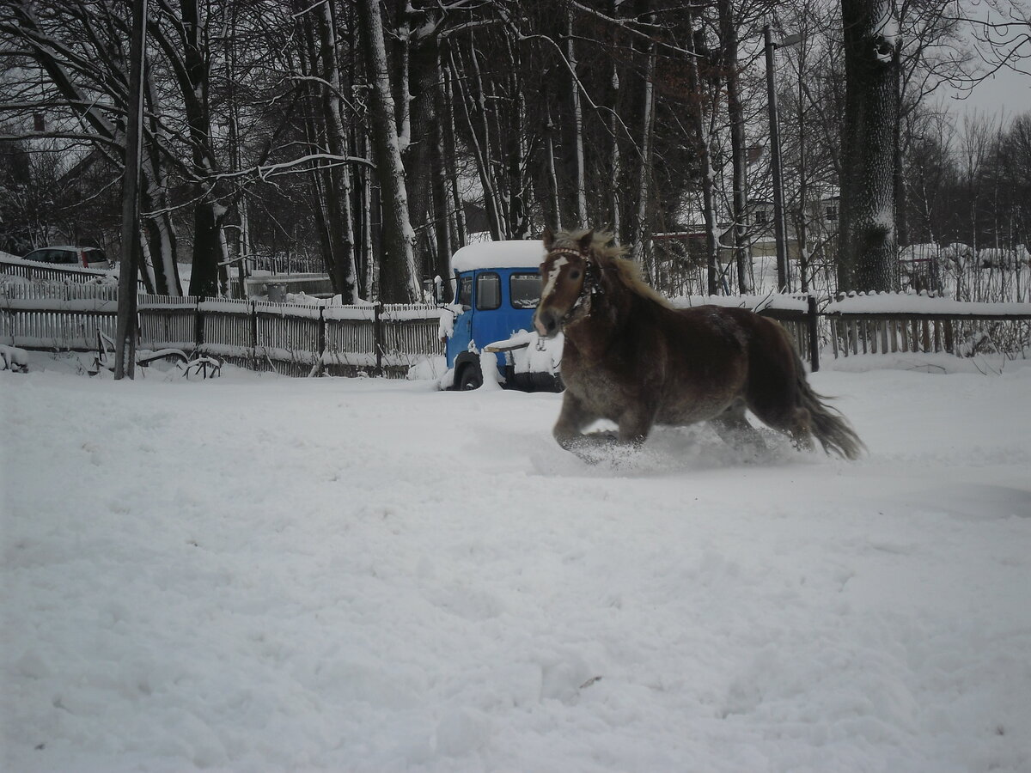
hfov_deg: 18.2
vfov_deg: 13.7
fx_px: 3217
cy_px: 386
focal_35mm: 108
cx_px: 516
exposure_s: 1/189
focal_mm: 19.2
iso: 80
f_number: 6.5
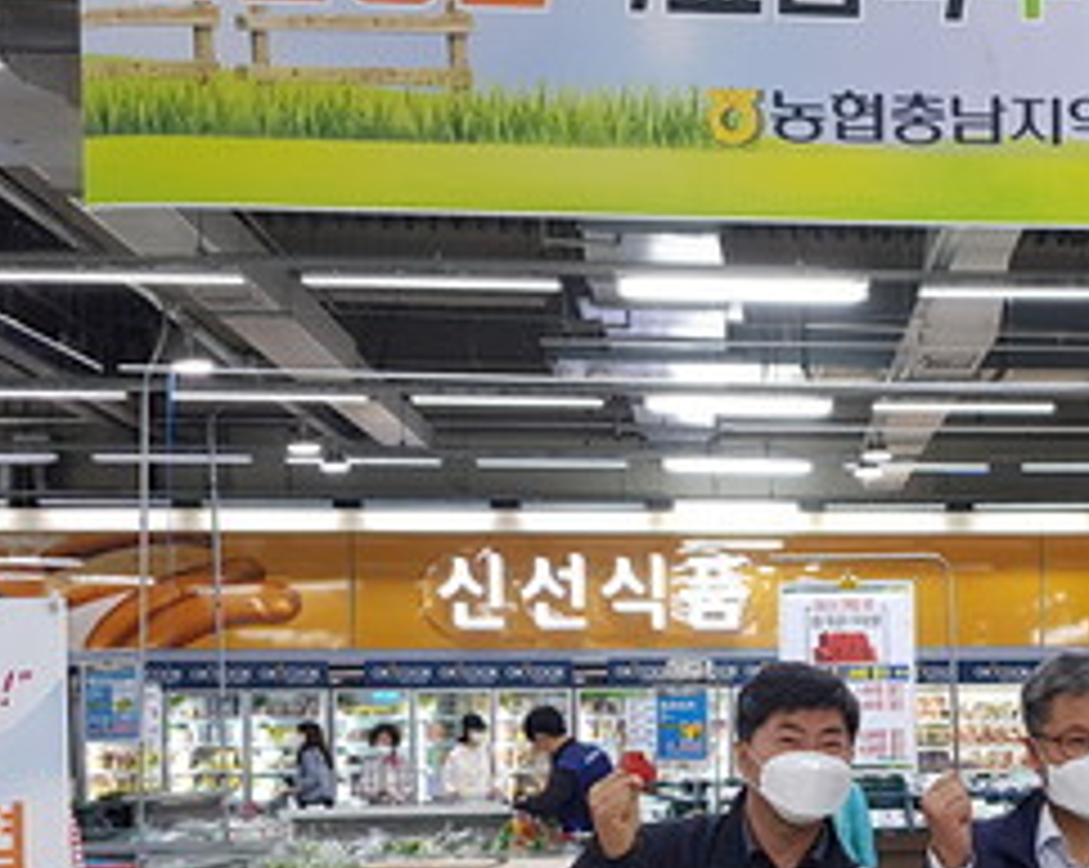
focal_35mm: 63
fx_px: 2028
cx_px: 968
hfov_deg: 28.9
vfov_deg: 23.6
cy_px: 774
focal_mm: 4.2
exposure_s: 1/60
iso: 100
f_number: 1.7
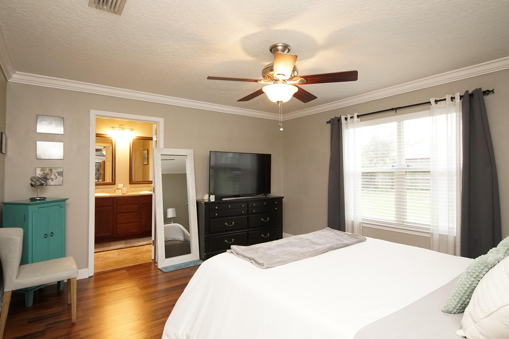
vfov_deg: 67.4
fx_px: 255
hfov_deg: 90.0
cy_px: 170
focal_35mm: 18
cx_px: 254
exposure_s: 1/60
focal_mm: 12
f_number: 4.5
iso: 1600
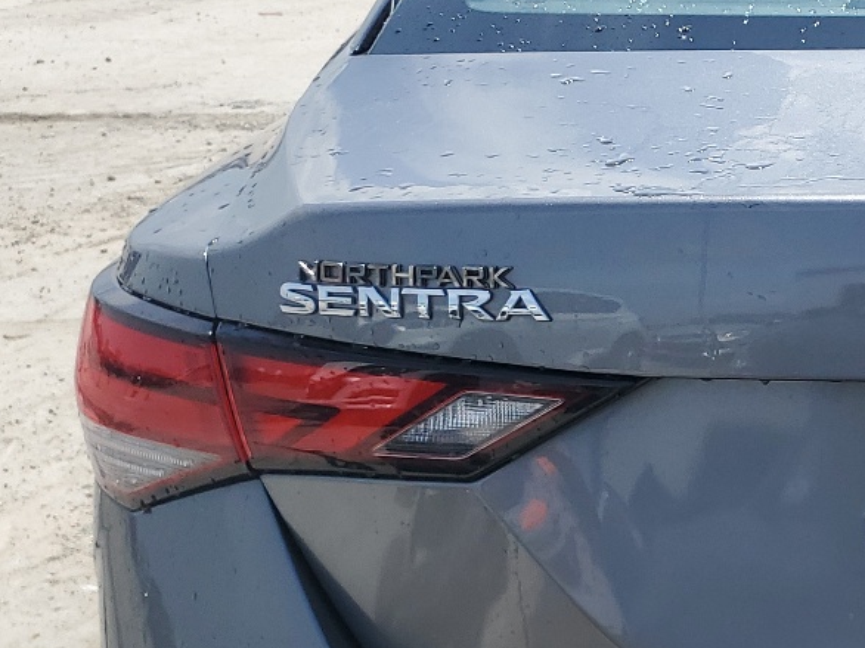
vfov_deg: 20.7
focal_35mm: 71
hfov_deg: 24.8
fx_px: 1773
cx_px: 1038
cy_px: 416
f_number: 1.5
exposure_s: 1/3333
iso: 50
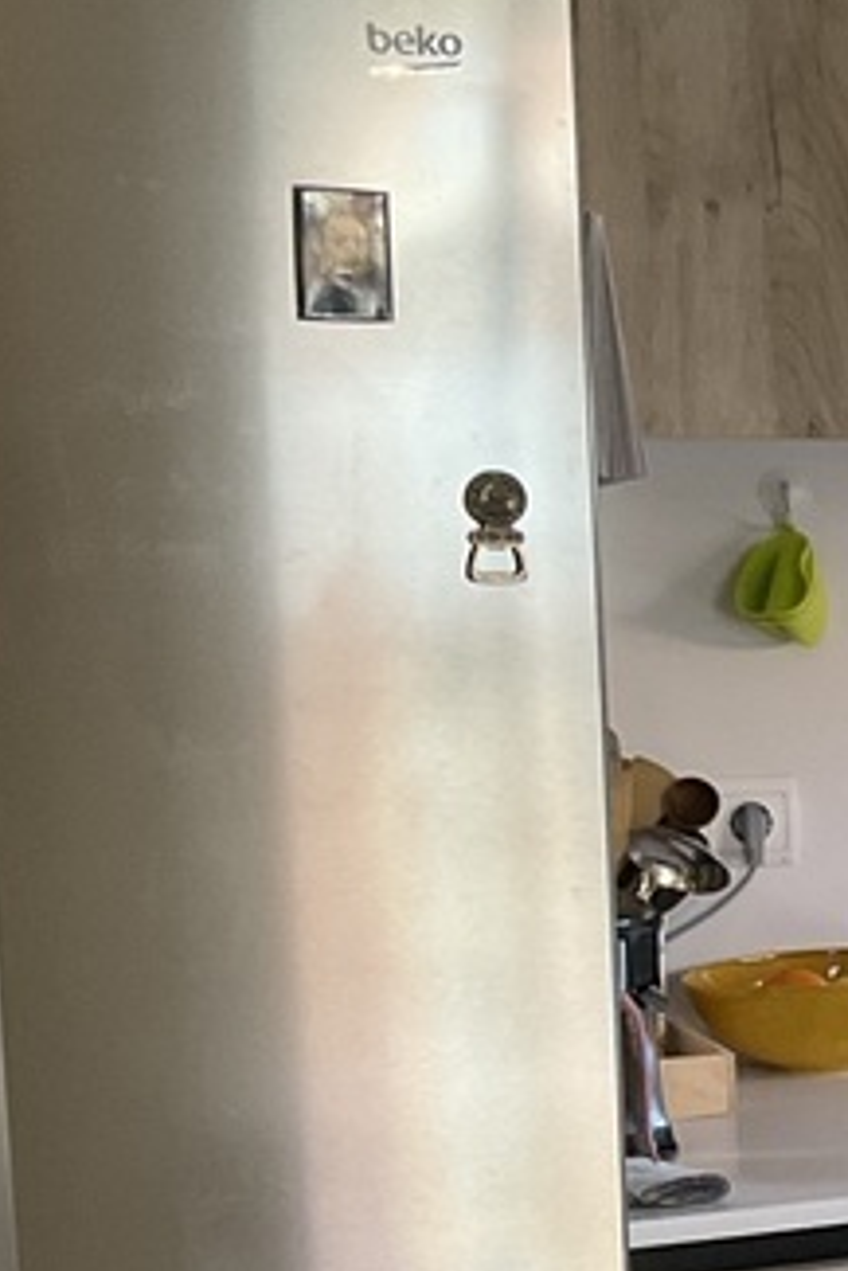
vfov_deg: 21.3
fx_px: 3353
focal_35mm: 95
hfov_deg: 12.3
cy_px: 911
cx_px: 1848
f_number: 1.8
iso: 80
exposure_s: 1/50
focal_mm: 3
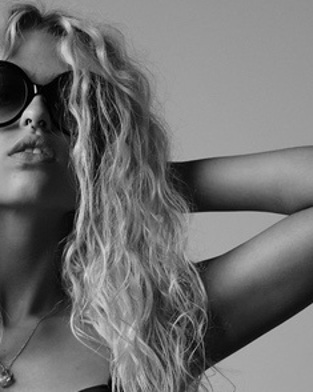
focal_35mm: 163
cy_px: 640
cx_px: -49
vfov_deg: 11.2
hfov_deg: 9.4
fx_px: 1888
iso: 1250
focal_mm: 34
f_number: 2.8
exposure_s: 1/320
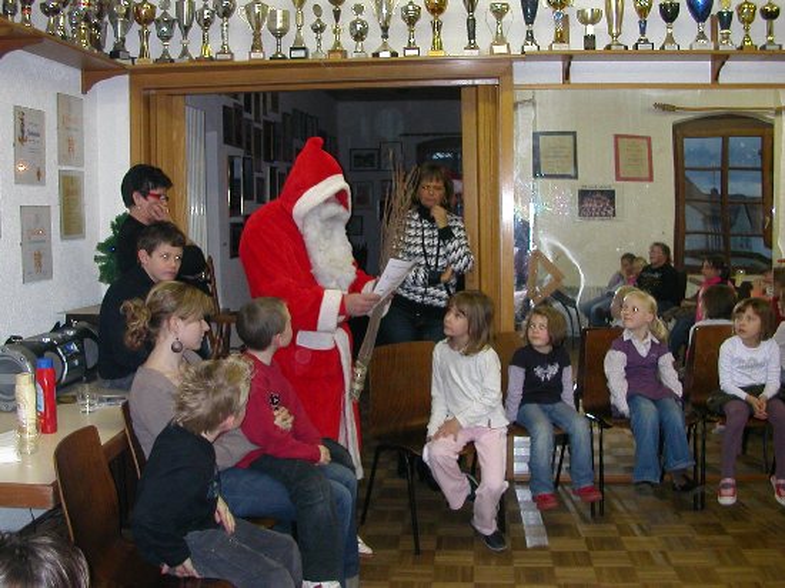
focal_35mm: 37
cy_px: 294
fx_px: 839
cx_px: 392
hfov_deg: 50.2
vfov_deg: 38.6
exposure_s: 1/59.9
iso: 200
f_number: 2.7
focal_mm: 5.6
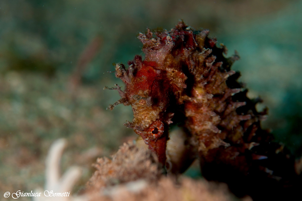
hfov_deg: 13.1
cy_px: 100
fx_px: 1319
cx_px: 151
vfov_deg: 8.7
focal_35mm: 158
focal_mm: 105
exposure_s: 1/200
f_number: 8
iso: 100
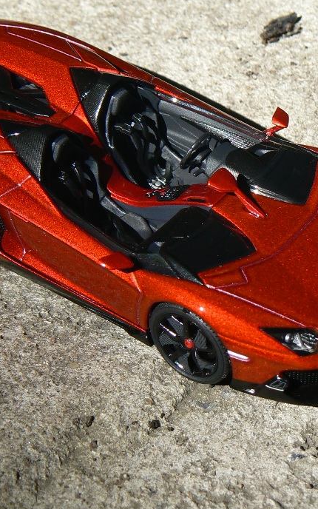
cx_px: 152
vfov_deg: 18.6
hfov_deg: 11.7
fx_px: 1553
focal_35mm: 112
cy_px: 231
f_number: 5.6
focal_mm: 11.8
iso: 80
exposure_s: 1/320
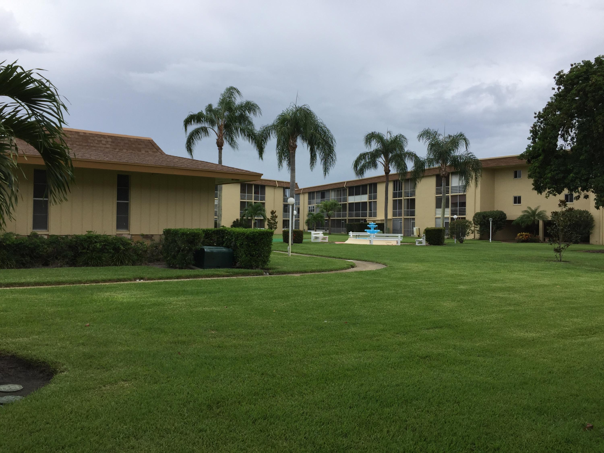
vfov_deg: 48.2
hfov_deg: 61.7
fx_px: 506
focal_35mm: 29
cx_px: 302
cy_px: 226
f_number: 2.2
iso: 32
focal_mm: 4.15
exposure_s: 1/920
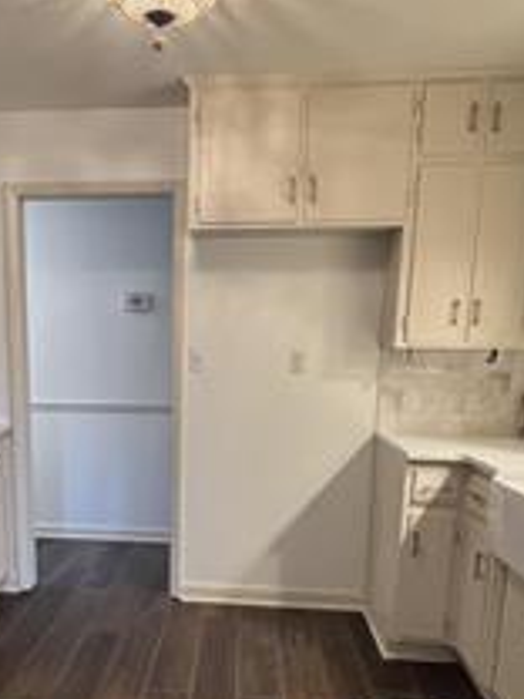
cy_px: 477
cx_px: 175
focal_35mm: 30
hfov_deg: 46.1
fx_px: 606
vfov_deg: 58.3
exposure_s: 1/60
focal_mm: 1.57
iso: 400
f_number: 1.8
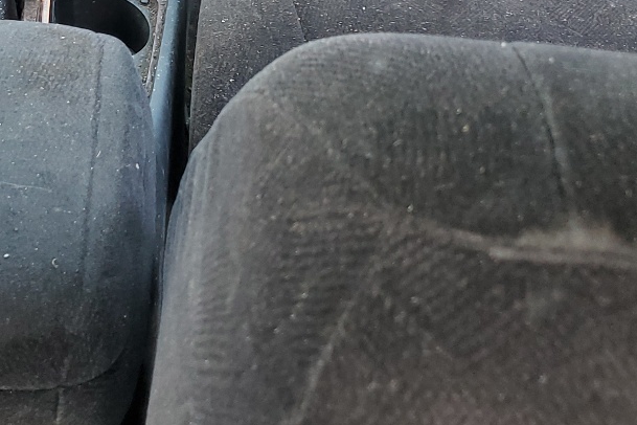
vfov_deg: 18.7
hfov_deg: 27.5
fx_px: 1256
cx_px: 67
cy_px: 4
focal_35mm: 71
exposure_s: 1/120
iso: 73
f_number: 1.5
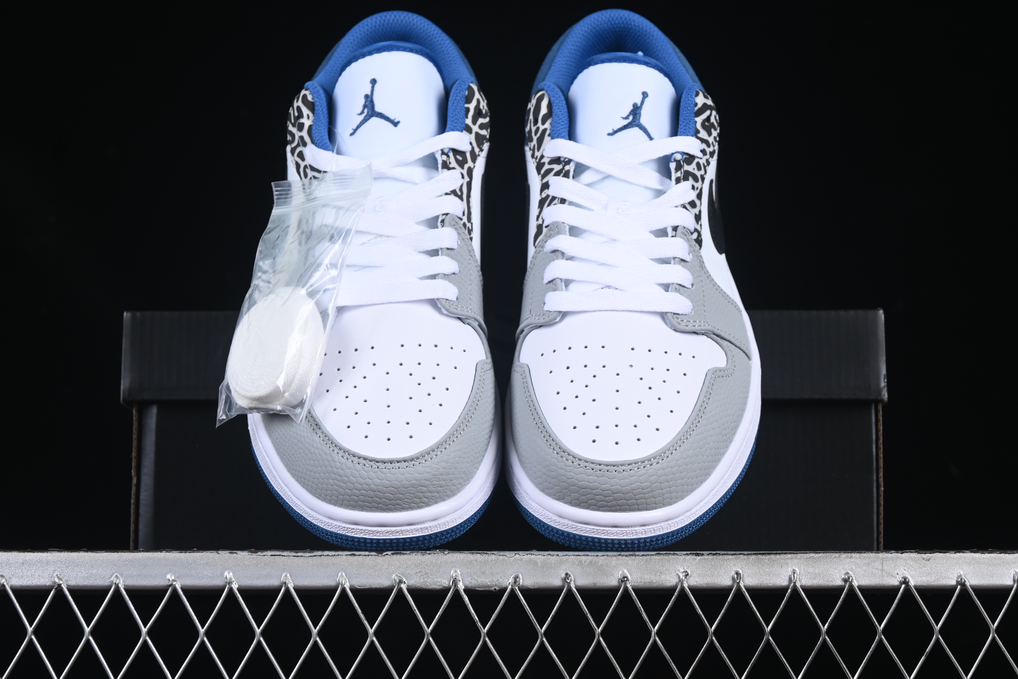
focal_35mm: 75
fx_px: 2121
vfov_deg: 18.2
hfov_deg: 27.0
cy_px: 340
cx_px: 509
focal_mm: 50
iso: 160
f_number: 7.1
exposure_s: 1/80
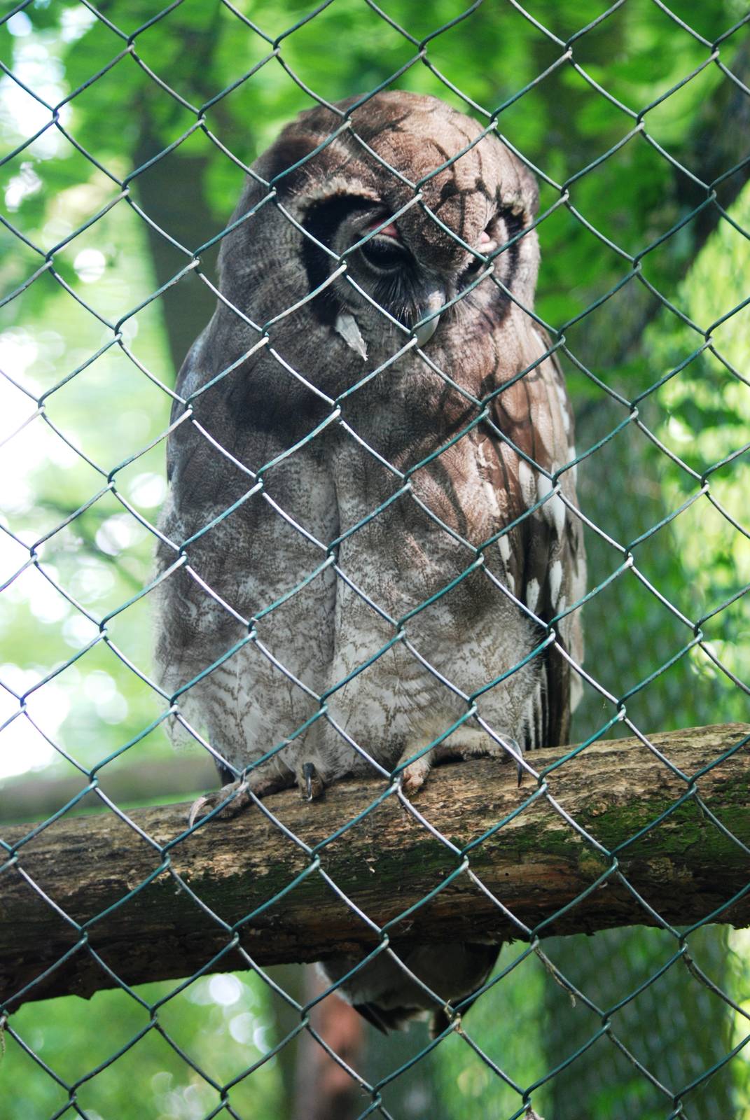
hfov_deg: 11.7
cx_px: 375
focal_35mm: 117
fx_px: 3646
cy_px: 560
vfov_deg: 17.5
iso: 400
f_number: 4
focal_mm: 78
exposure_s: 1/30
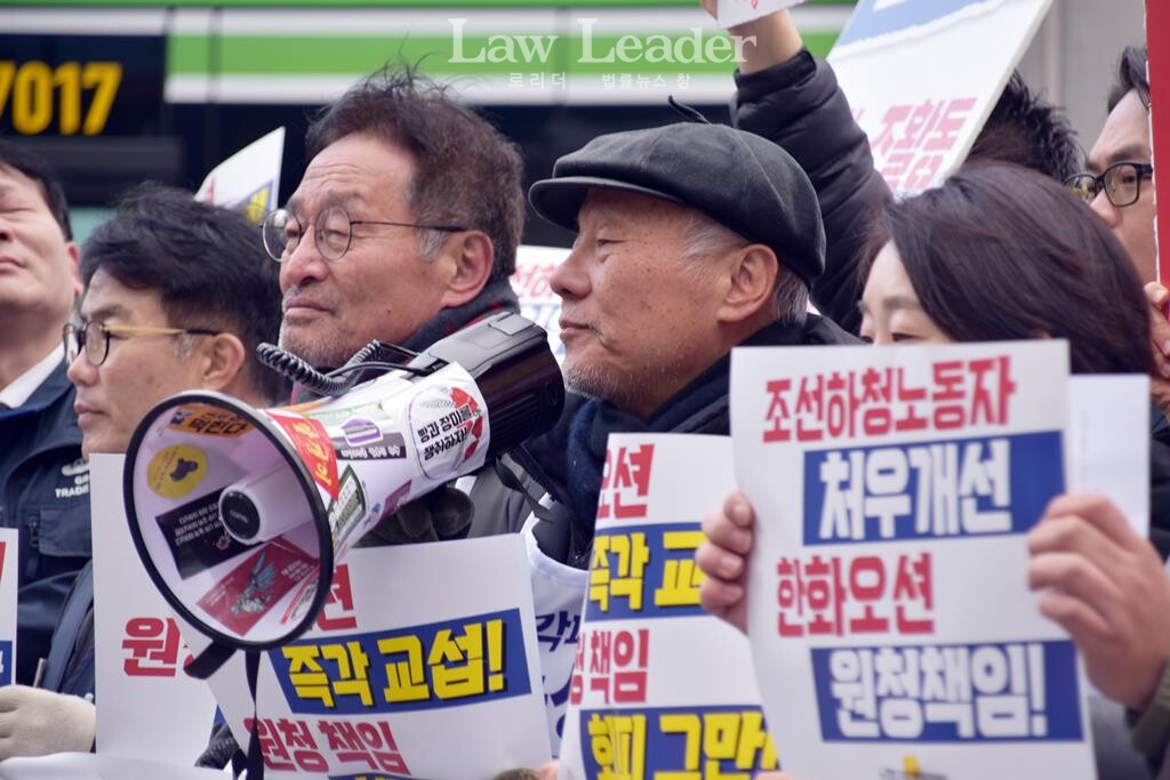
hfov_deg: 9.5
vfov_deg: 6.3
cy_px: 390
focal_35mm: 218
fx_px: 7069
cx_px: 585
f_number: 6
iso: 125
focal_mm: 145
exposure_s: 1/160
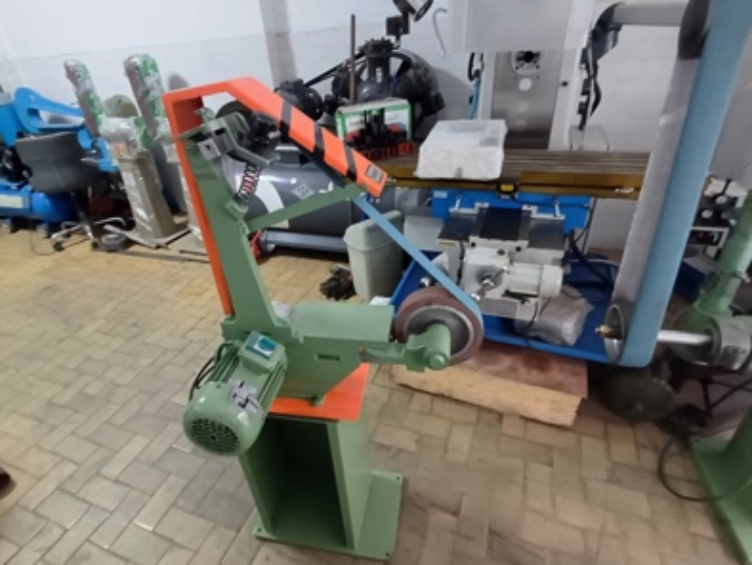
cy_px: 283
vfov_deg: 68.7
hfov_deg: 84.6
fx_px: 413
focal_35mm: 19
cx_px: 368
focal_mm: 1.64
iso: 640
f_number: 2.2
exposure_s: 1/15
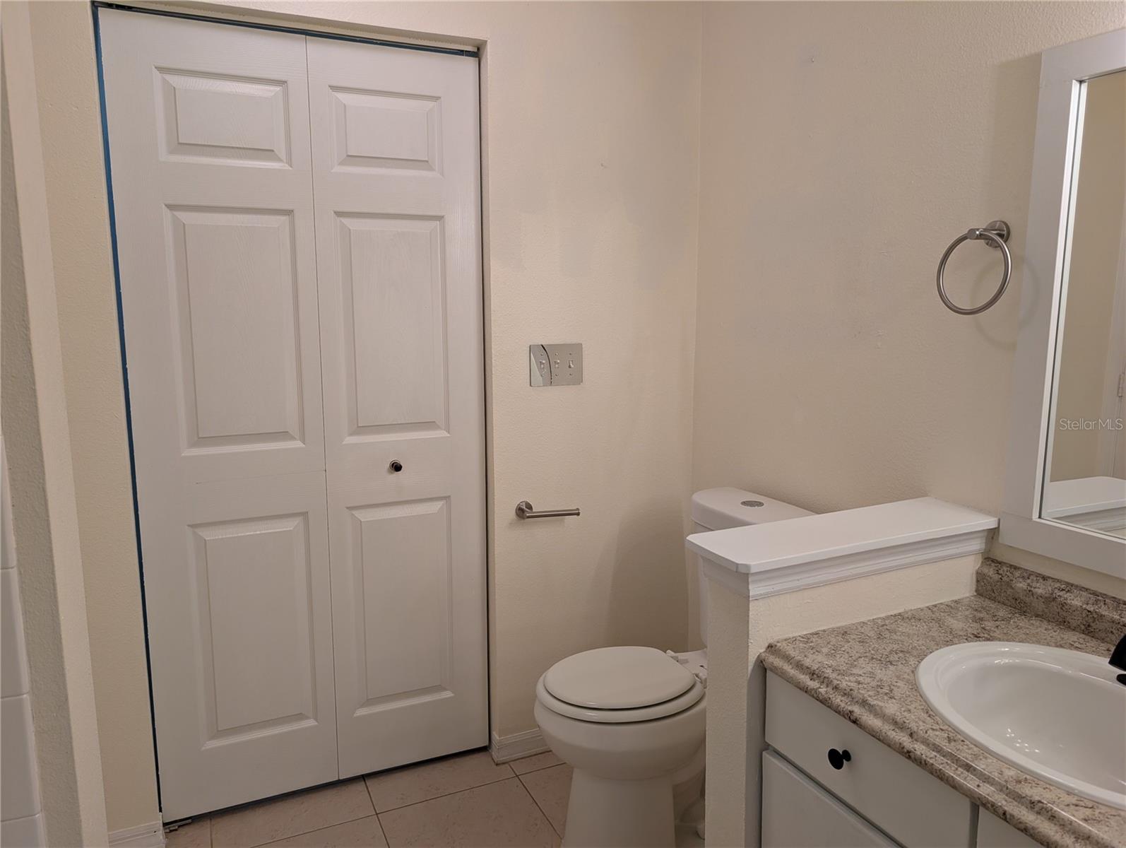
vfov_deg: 56.9
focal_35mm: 24
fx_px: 782
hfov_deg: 71.5
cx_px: 563
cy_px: 424
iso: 114
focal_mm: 6.9
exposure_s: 1/120
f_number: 1.68
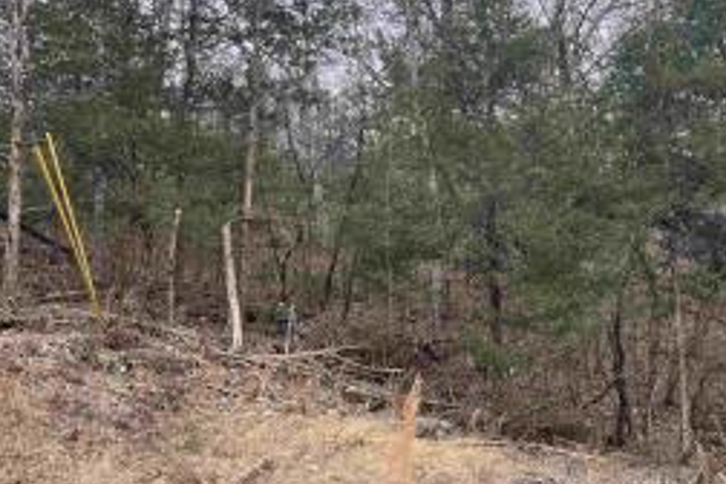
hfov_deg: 45.4
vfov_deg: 31.2
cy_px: 242
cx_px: 392
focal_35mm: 43
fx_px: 867
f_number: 1.6
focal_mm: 5.1
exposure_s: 1/375
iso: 50
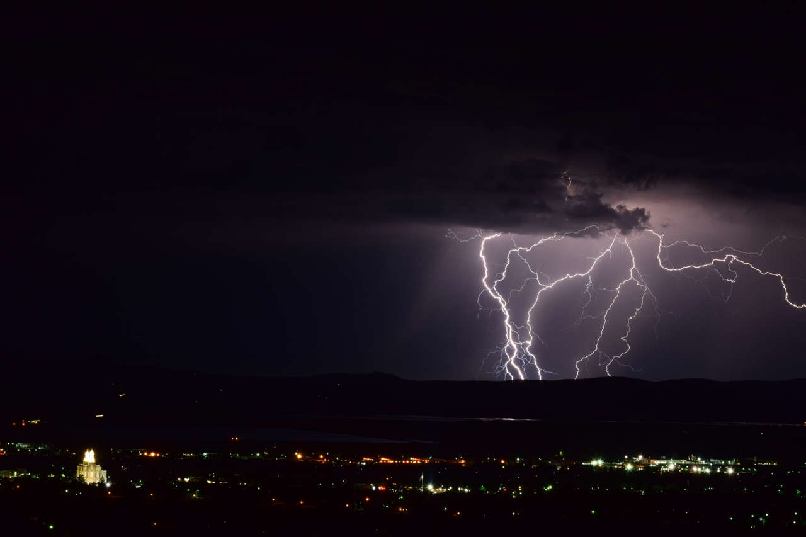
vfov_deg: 13.4
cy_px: 268
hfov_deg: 20.0
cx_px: 403
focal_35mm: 102
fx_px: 2283
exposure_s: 8
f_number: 20
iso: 400
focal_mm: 68
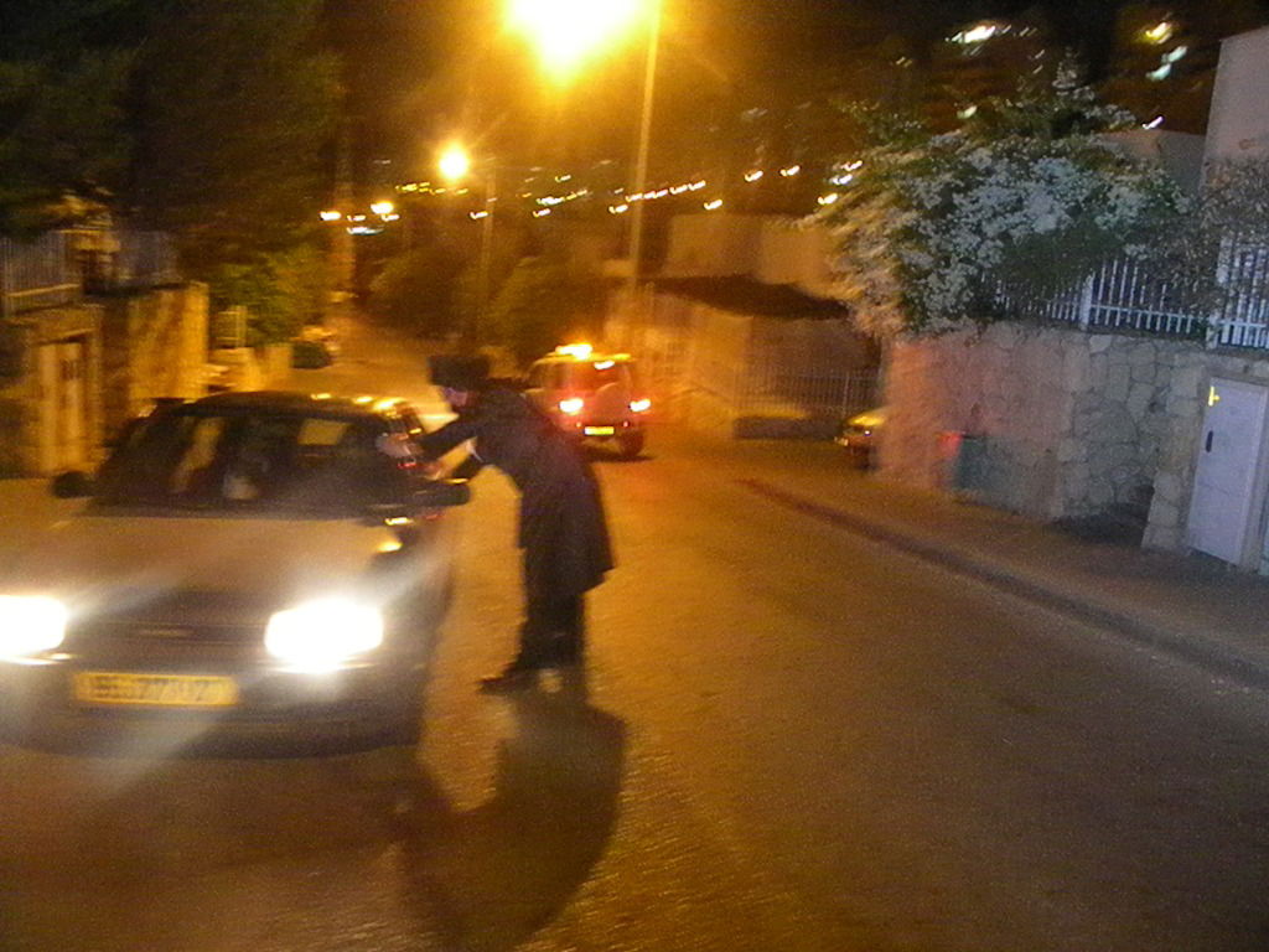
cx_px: 634
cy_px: 476
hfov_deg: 63.4
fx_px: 1026
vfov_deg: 49.7
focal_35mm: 28
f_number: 3.5
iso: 3200
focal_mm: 5
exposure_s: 1/26
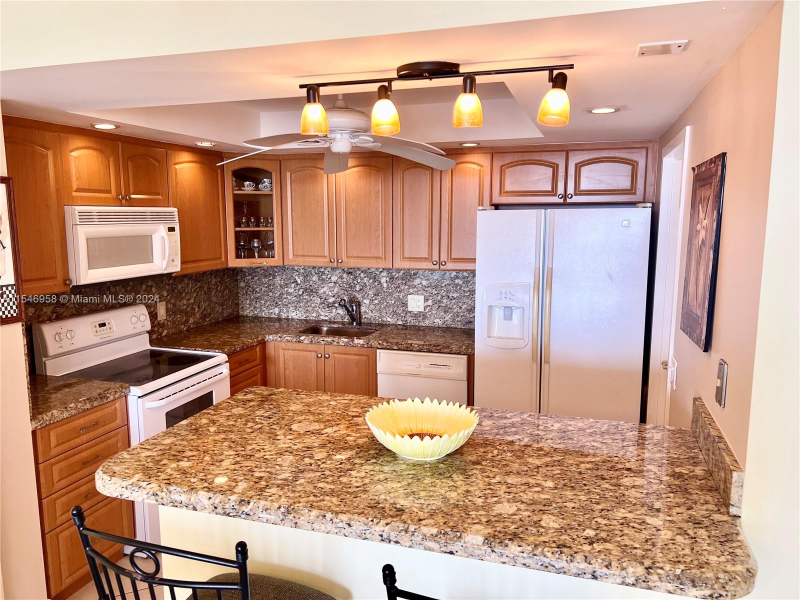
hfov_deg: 67.3
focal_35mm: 26
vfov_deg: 53.1
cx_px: 400
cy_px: 300
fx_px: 601
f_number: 1.5
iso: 100
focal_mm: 5.7
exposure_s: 1/120
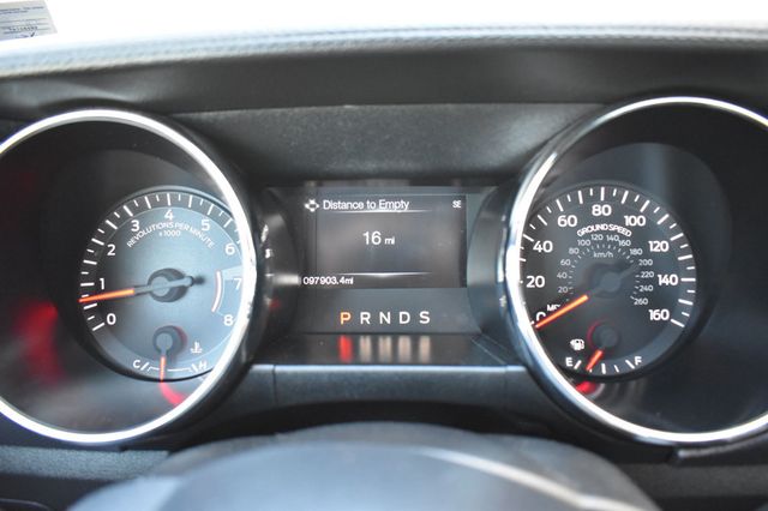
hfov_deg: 67.4
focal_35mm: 27
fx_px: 576
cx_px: 384
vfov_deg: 47.9
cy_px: 256
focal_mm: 18
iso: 3200
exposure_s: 1/100
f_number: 3.5
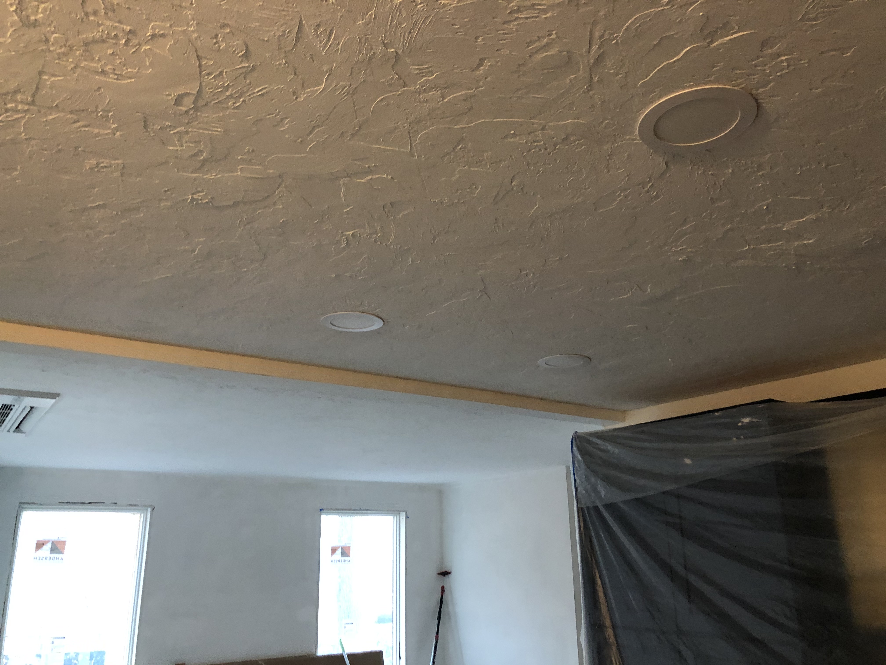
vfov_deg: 49.7
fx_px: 717
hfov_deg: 63.4
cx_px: 443
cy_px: 332
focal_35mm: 28
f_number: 1.8
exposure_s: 1/12
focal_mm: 3.99
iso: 100
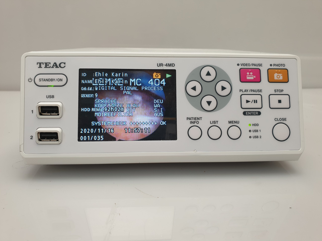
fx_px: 242
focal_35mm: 26
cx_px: 161
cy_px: 120
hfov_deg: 67.3
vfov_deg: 53.1
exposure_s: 1/50
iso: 50
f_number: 2.4
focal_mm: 4.3
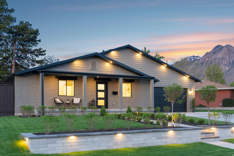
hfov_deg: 47.3
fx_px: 267
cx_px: 117
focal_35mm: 41
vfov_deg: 32.6
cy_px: 78
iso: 640
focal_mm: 41.1
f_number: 5.6
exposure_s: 1/13
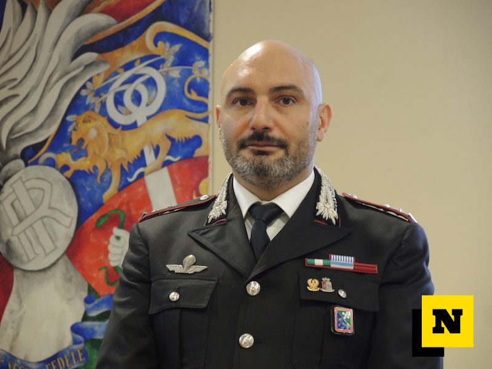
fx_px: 2160
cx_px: 246
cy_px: 184
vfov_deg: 9.8
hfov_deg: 13.0
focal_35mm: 152
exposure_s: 1/15
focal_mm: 32.6
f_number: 3.5
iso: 640
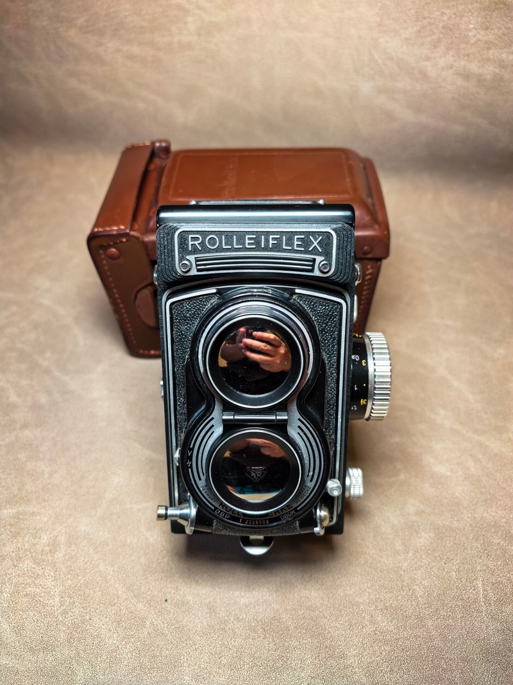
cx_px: 256
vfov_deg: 71.6
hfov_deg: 56.8
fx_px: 474
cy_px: 342
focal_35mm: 24
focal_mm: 6.98
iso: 160
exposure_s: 1/100
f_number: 2
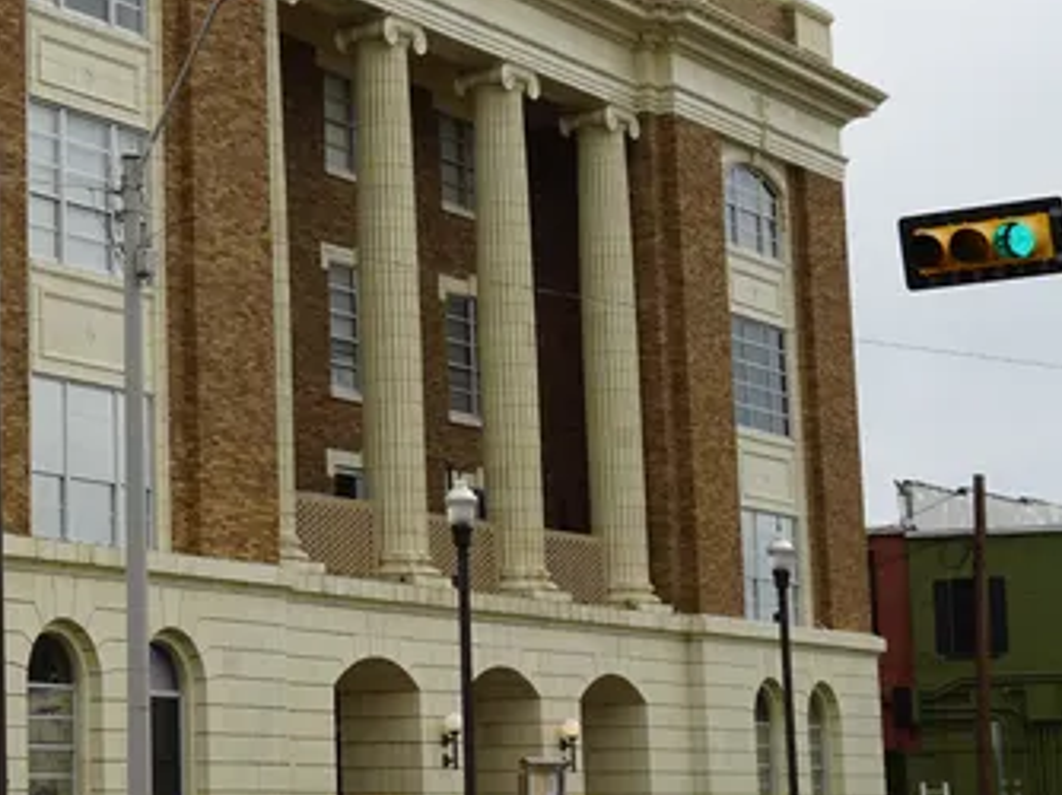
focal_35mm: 97
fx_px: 2983
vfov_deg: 15.1
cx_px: -102
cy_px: 194
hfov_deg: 19.4
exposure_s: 1/100
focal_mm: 25
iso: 100
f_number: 8
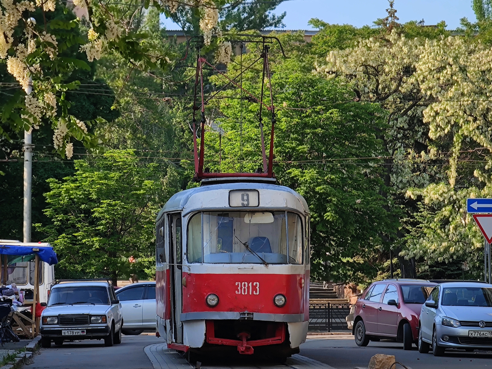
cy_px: 184
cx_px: 246
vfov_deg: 11.7
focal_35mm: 127
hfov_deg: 15.5
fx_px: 1805
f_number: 4.1
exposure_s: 1/122
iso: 50
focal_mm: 22
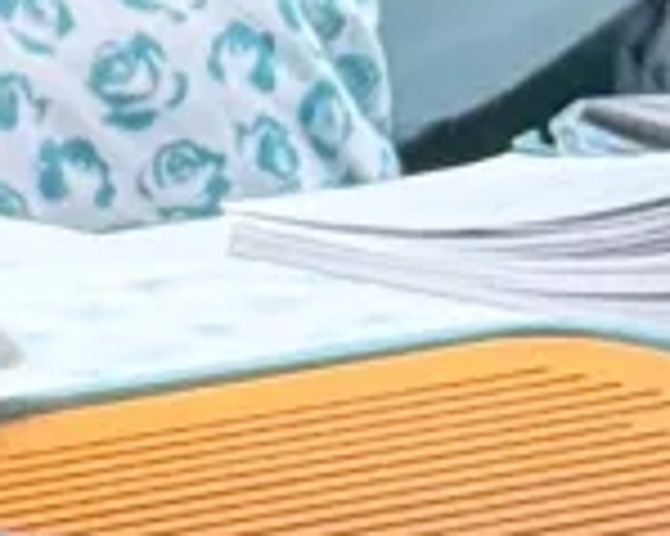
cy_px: -1144
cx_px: -1052
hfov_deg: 4.2
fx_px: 8977
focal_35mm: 453
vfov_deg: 3.3
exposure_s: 1/147
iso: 100
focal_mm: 6.76
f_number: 1.78
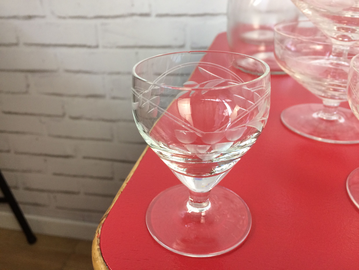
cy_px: 135
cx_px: 180
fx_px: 301
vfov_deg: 48.2
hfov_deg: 61.7
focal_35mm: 29
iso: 64
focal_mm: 4.15
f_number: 2.2
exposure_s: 1/33
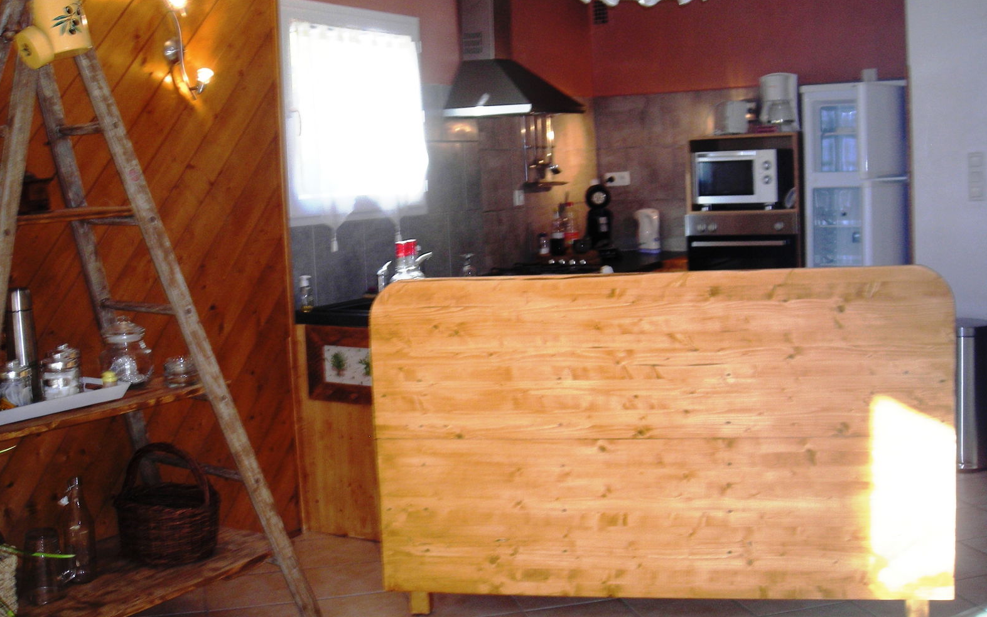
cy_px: 275
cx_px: 490
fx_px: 1103
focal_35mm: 41
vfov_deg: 31.2
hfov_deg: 48.2
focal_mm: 6.3
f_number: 3.2
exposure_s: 1/30
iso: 66
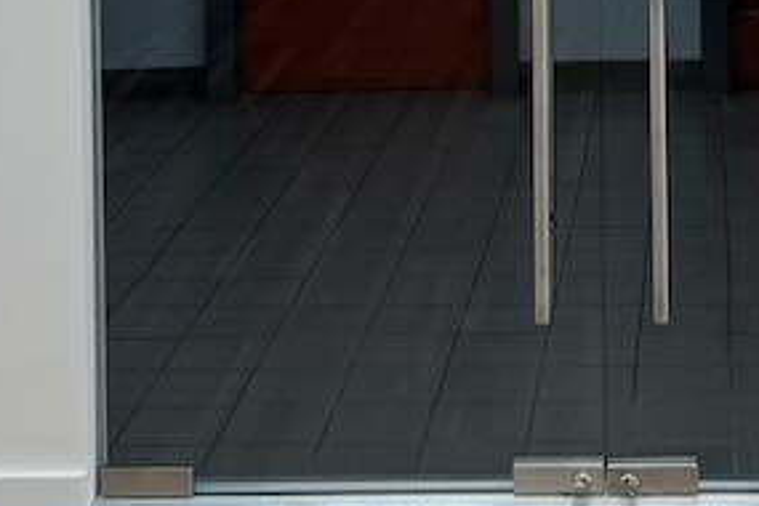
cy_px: -309
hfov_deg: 19.2
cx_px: 663
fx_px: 2214
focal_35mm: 105
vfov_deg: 12.3
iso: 100
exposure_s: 1/120
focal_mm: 6.76
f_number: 1.78
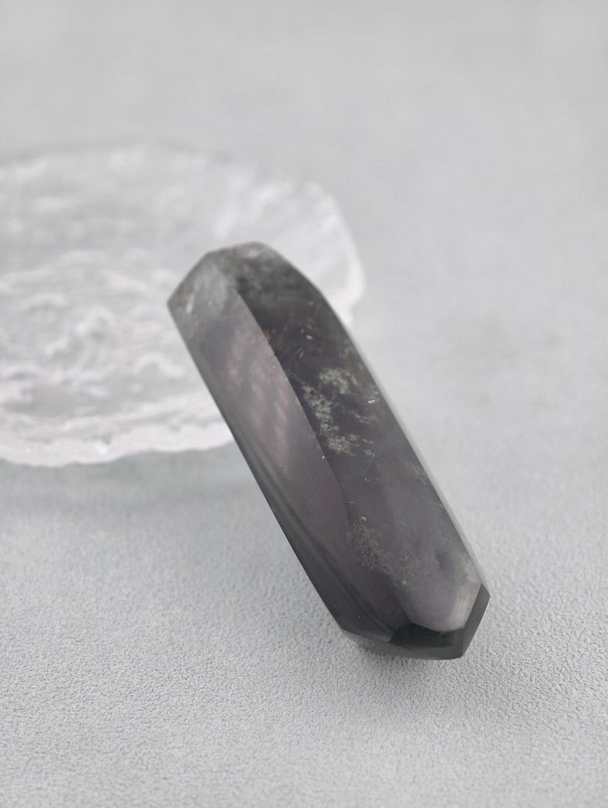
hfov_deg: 17.4
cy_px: 404
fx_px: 1986
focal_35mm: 85
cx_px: 304
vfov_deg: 23.0
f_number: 2.67
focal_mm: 22.48
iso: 125
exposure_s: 1/160
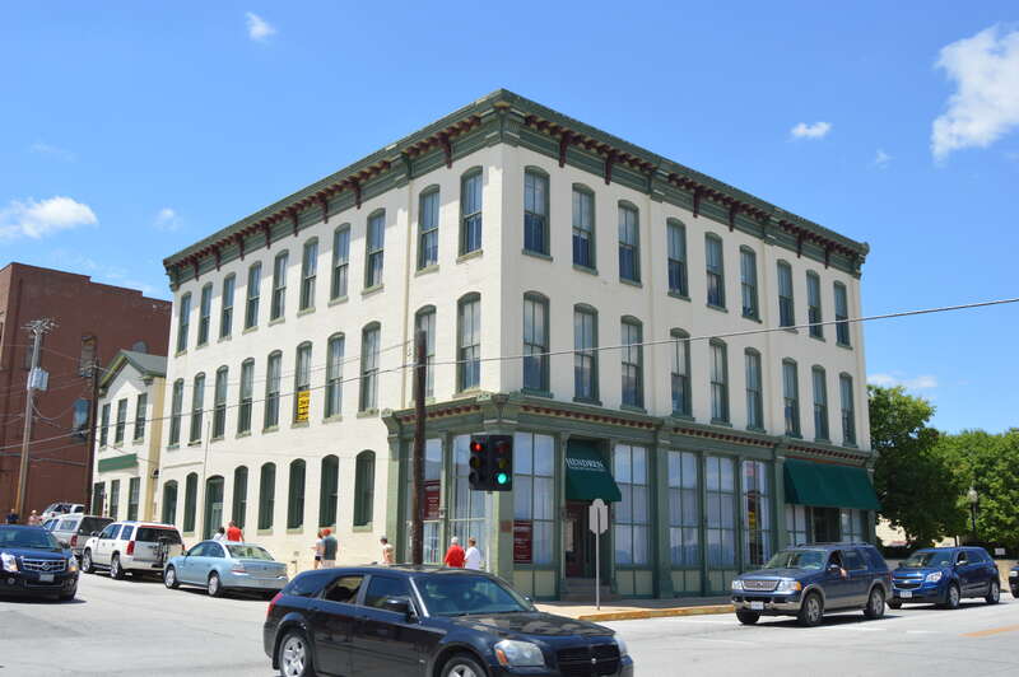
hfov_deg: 55.1
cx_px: 510
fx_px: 976
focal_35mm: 34
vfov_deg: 38.3
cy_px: 338
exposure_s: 1/250
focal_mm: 23
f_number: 8
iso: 100
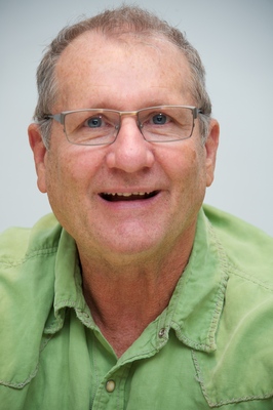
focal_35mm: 230
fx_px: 2621
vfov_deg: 9.0
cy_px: 205
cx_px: 136
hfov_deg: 6.0
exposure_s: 1/60
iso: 500
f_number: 6.3
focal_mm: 230
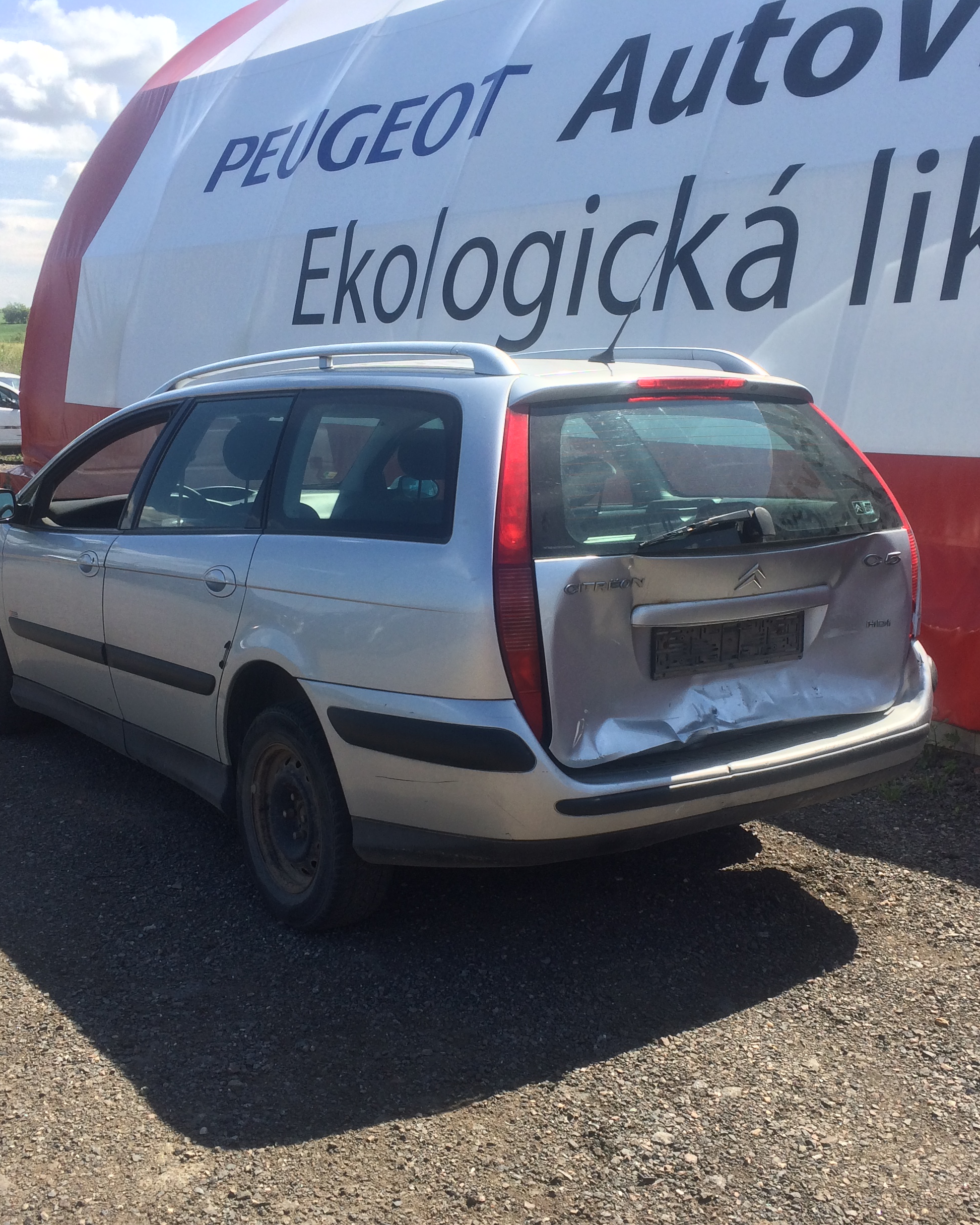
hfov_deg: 39.2
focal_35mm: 38
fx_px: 1378
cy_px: 611
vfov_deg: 47.9
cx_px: 489
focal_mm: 4.15
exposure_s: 1/1244
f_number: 2.2
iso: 32
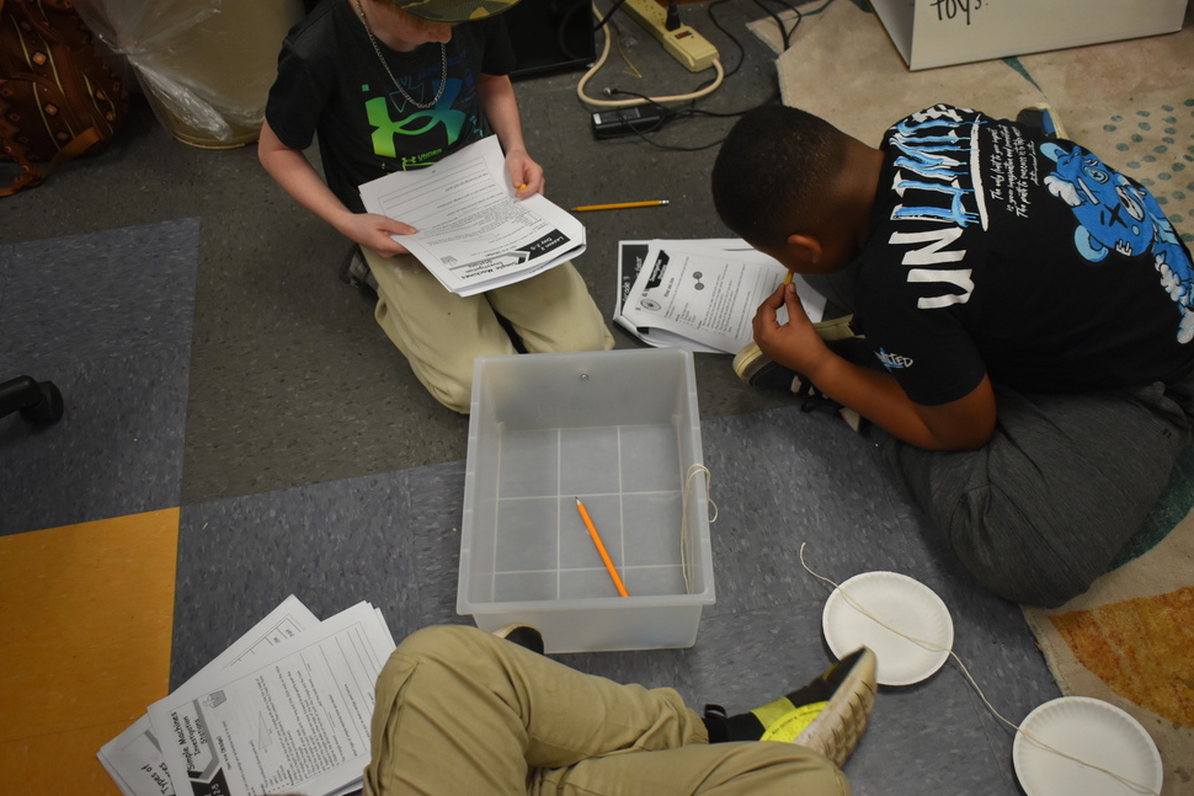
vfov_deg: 35.1
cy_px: 404
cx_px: 595
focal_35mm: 38
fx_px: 1260
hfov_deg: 50.7
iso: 1000
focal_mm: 24
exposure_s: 1/125
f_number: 3.8
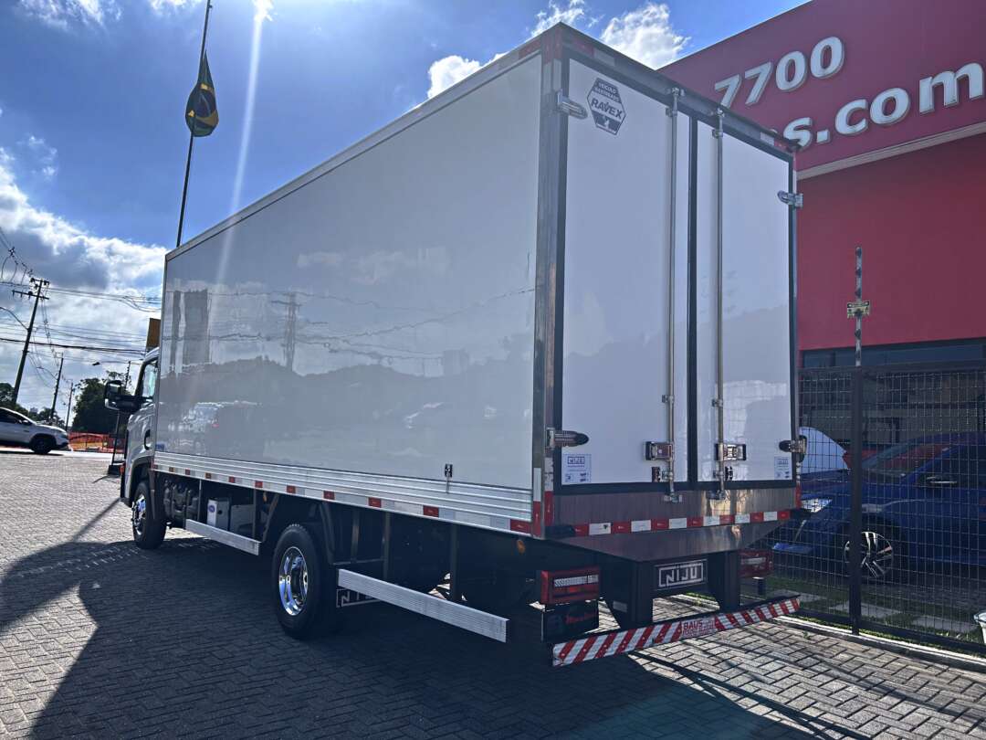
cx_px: 493
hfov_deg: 67.3
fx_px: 741
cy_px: 370
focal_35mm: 26
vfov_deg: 53.1
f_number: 1.5
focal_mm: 5.7
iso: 50
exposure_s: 1/5076
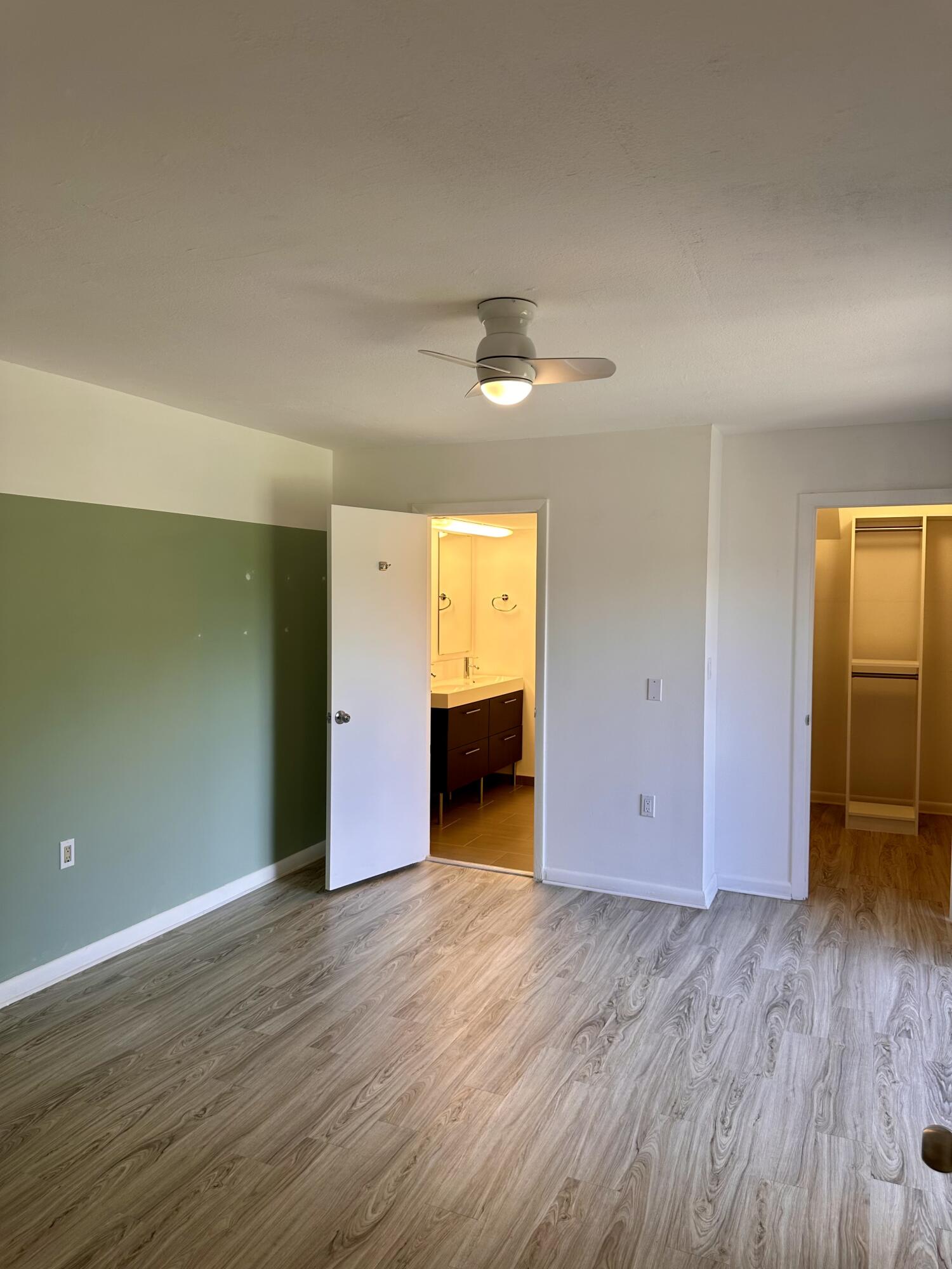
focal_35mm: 24
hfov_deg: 56.8
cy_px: 634
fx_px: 880
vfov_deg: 71.6
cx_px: 476
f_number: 1.78
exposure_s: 1/63
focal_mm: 6.86
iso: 64
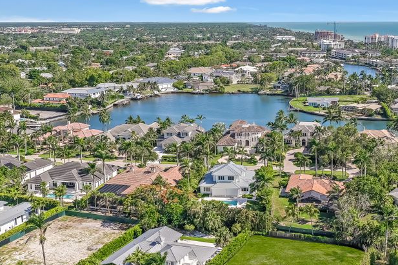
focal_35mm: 49
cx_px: 261
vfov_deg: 27.5
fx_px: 542
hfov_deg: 39.9
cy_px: 144
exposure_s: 1/200
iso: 100
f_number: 5.6
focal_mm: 10.26
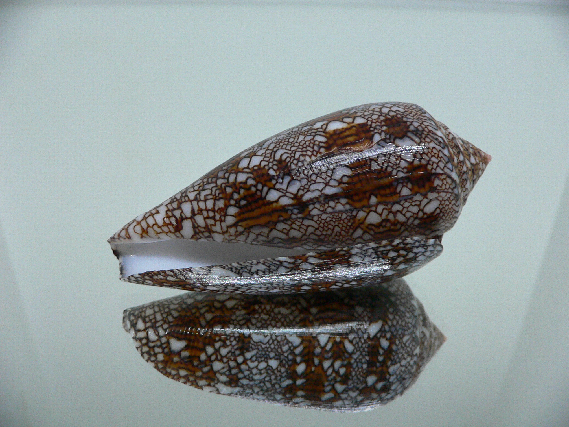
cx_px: 284
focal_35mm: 35
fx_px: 575
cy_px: 214
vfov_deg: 40.7
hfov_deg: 52.6
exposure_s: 1/40
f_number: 2.8
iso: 200
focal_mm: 4.6
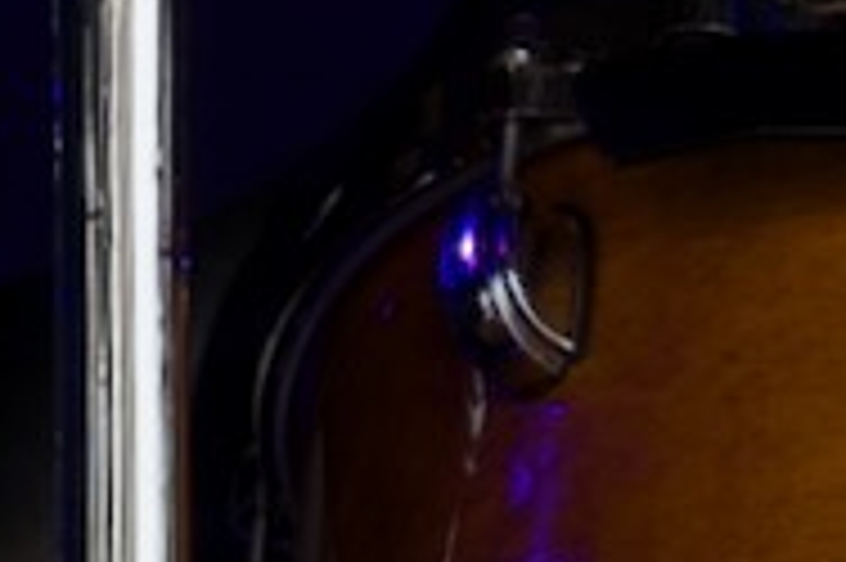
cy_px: -1102
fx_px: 30757
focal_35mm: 1310
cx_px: 2592
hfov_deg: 1.6
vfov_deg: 1.0
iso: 100
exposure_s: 1/160
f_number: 4
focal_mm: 70.27
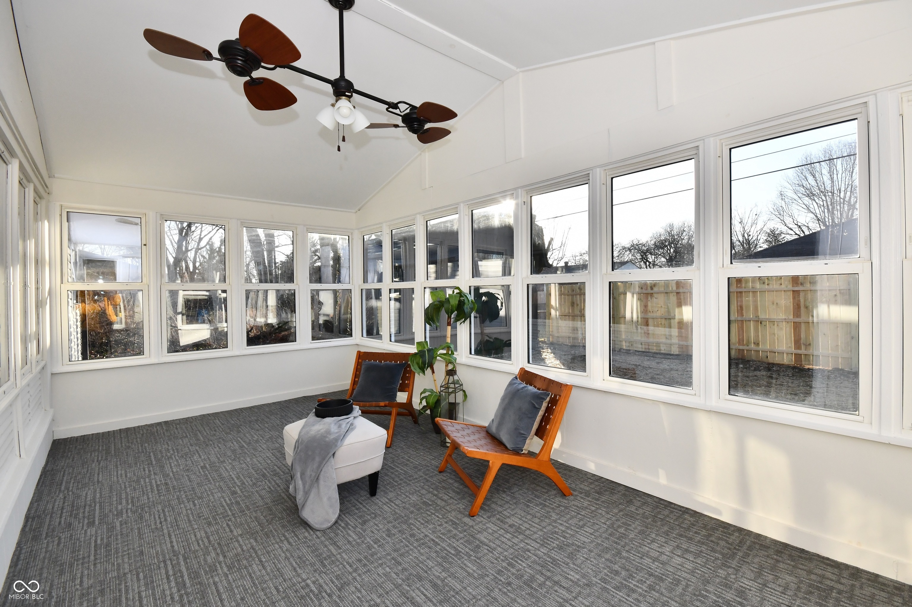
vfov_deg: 77.3
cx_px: 456
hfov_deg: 100.4
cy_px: 304
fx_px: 380
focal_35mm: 15
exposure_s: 1/250
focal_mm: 10
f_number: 10
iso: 640
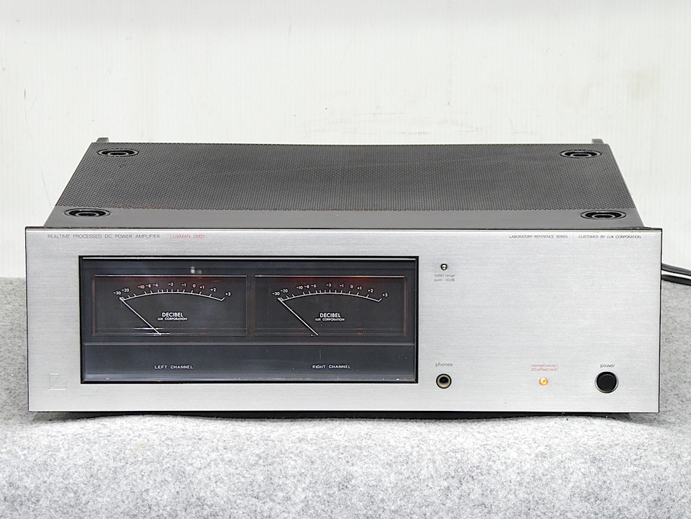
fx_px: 2855
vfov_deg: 10.4
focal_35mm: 143
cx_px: 346
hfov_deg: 13.8
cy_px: 260
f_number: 5.4
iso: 200
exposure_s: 1/6
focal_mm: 25.6
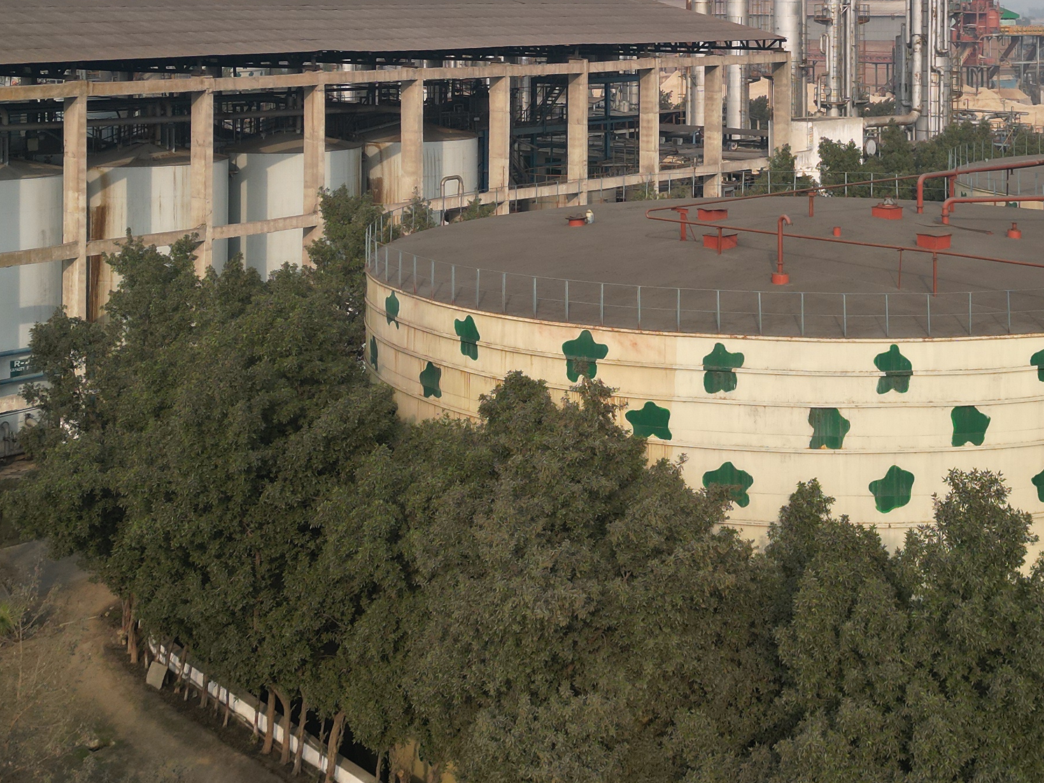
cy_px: 15
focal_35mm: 54
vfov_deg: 25.8
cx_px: 743
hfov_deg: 35.0
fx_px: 1629
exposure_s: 1/1500
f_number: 1.7
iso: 100
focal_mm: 6.72
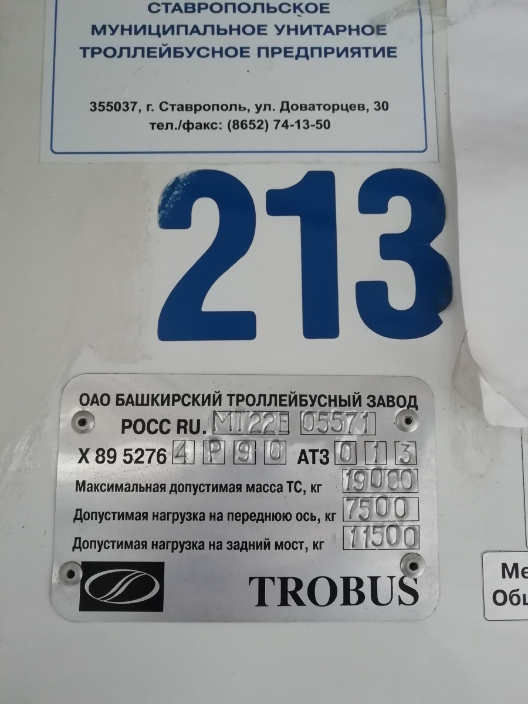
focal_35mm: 26
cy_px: 352
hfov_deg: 53.1
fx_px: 529
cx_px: 264
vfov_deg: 67.3
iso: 250
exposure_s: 1/33.3
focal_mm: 3.46
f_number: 2.2
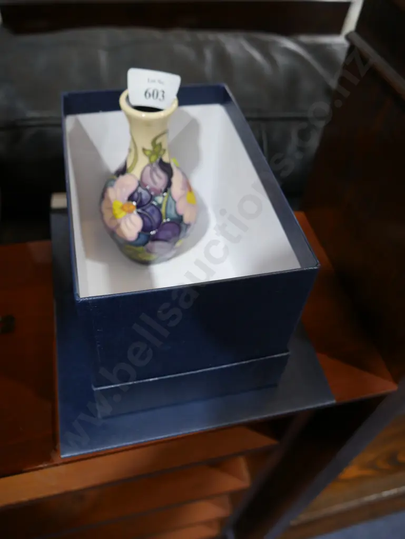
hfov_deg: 49.8
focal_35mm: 28
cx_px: 202
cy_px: 270
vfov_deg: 63.4
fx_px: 436
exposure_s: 1/60
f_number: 3.5
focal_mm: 14
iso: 320
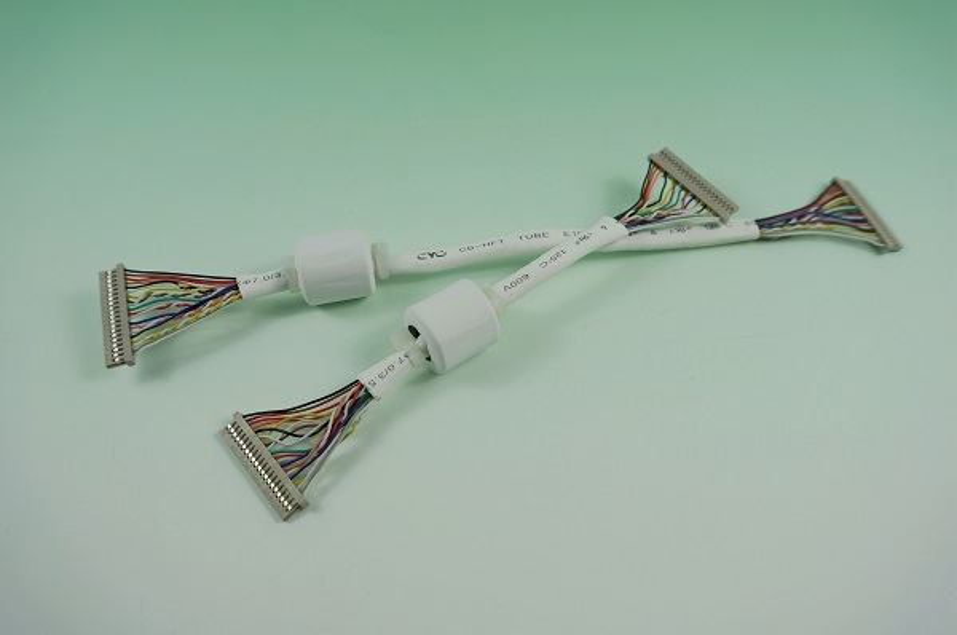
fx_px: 756
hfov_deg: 64.6
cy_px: 318
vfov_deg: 45.5
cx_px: 478
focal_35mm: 28
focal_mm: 19
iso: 100
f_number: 6.3
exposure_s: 1/160
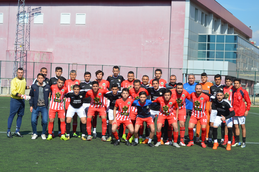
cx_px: 130
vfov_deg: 16.5
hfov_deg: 24.7
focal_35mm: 82
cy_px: 86
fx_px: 592
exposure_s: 1/1600
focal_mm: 55
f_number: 7.1
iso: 400
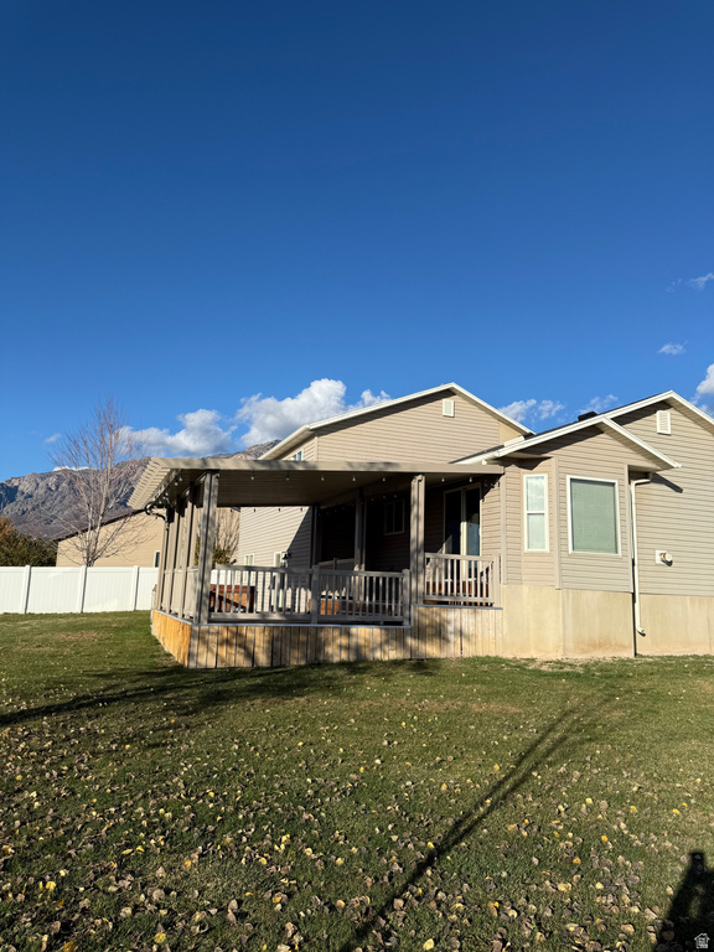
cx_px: 357
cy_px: 476
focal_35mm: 24
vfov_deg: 71.6
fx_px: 660
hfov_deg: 56.8
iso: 80
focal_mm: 6.76
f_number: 1.78
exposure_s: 1/5714
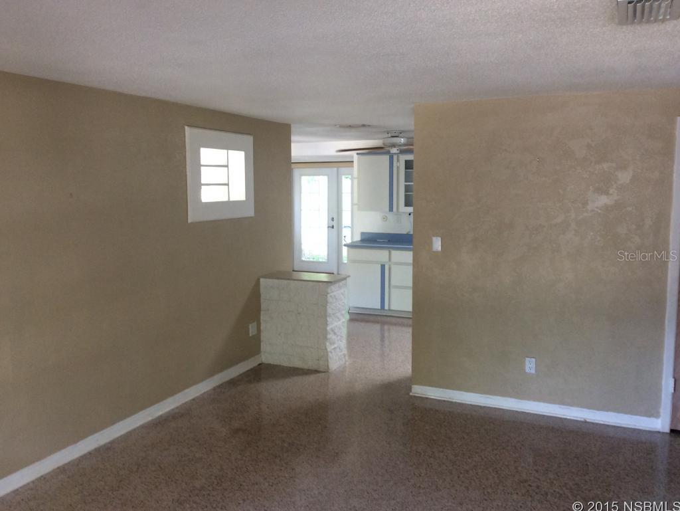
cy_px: 256
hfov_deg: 56.8
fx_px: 629
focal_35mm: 32
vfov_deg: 44.2
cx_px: 340
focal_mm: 3.3
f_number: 2.4
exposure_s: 1/24
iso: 64
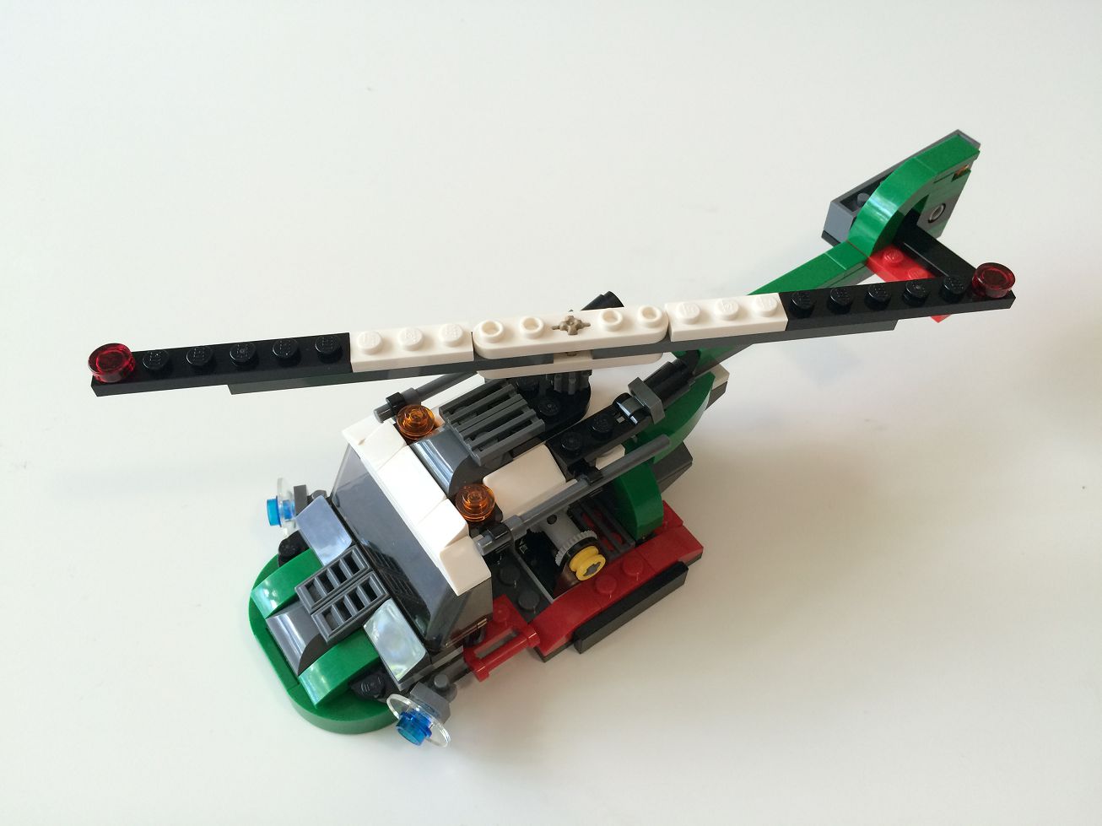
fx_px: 923
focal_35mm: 29
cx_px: 551
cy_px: 413
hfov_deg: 61.7
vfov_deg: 48.2
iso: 50
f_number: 2.2
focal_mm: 4.15
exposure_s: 1/30
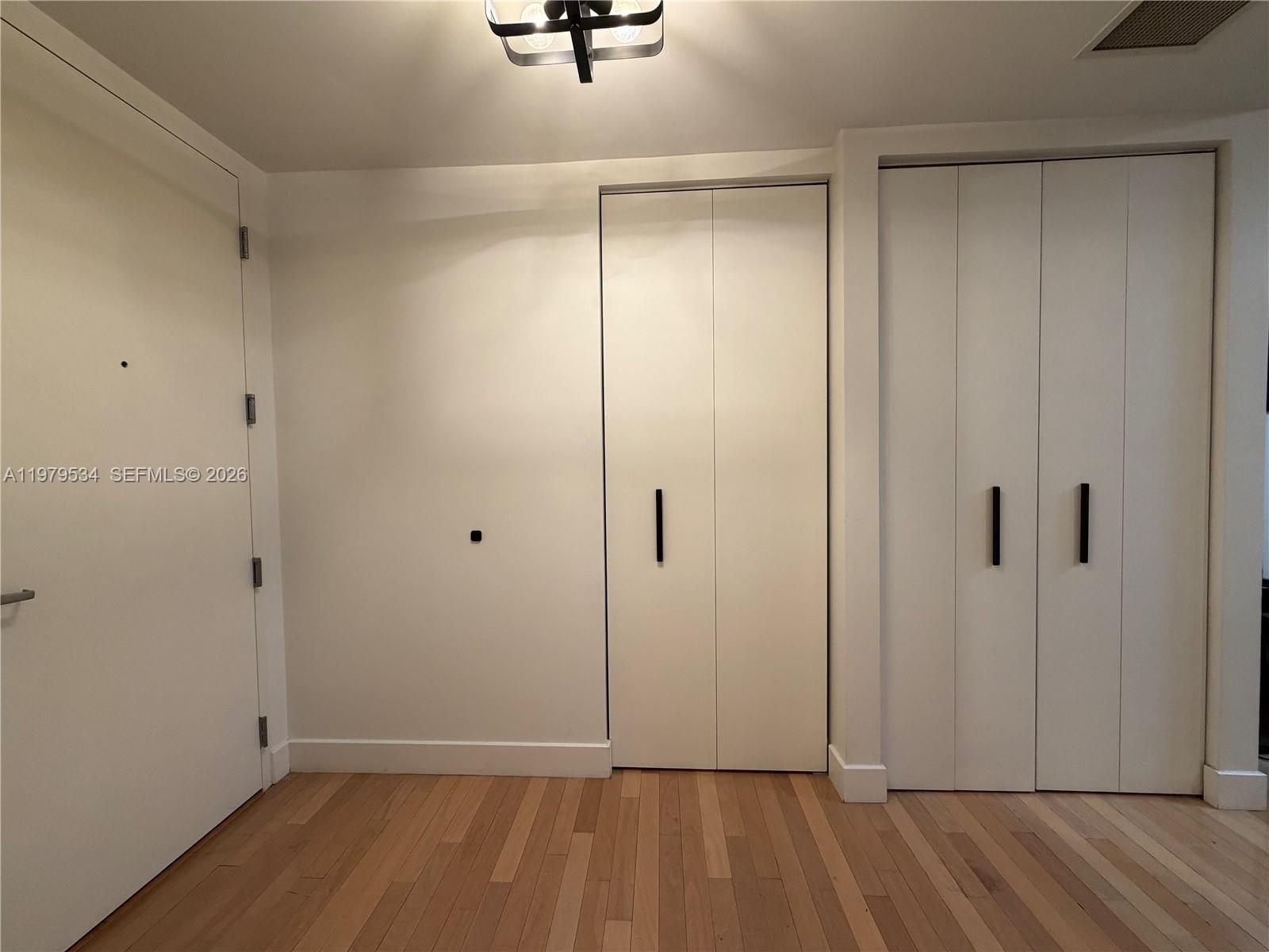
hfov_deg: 102.1
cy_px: 476
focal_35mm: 14
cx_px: 634
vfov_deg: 85.7
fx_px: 513
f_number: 2.2
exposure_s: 1/60
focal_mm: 2.22
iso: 200
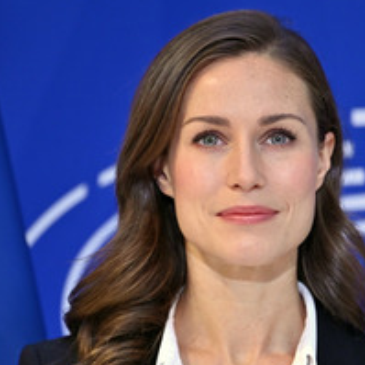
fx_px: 4593
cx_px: 127
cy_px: 268
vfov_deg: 4.5
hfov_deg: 4.6
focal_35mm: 385
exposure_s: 1/800
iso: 2000
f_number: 2.8
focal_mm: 200
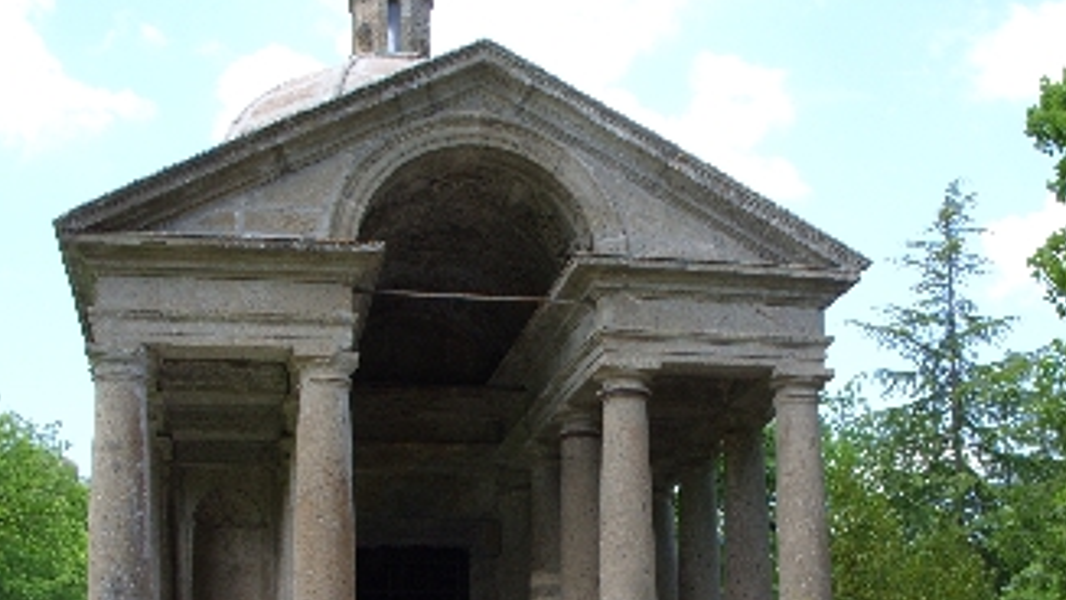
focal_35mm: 57
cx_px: 639
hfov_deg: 36.5
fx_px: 1611
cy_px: 515
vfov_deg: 20.7
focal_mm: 7.8
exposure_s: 1/109
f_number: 5.7
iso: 50
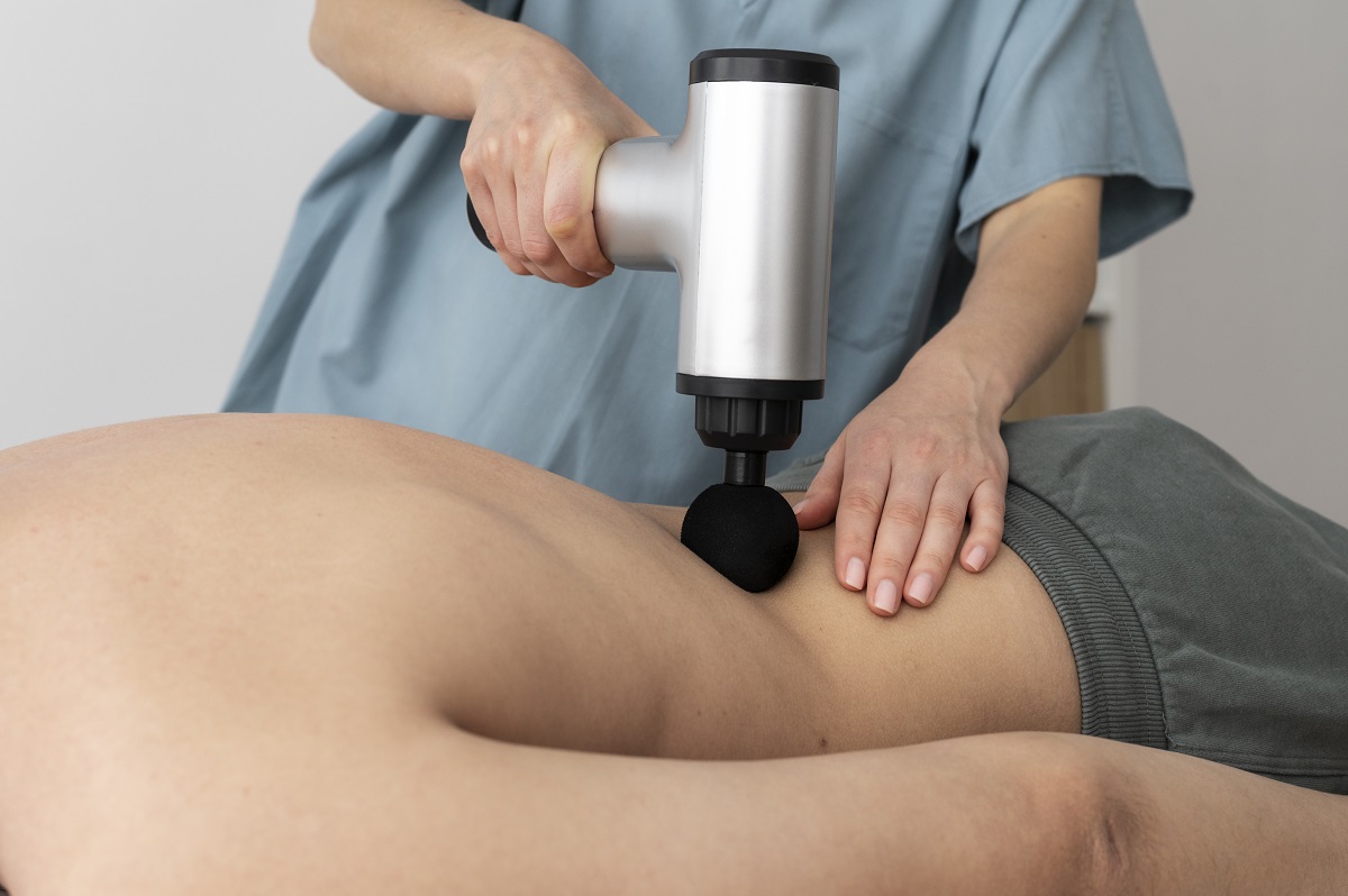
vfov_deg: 26.9
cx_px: 674
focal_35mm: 50
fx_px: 1871
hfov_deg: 39.6
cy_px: 448
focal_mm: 50
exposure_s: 1/500
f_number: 5.6
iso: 640
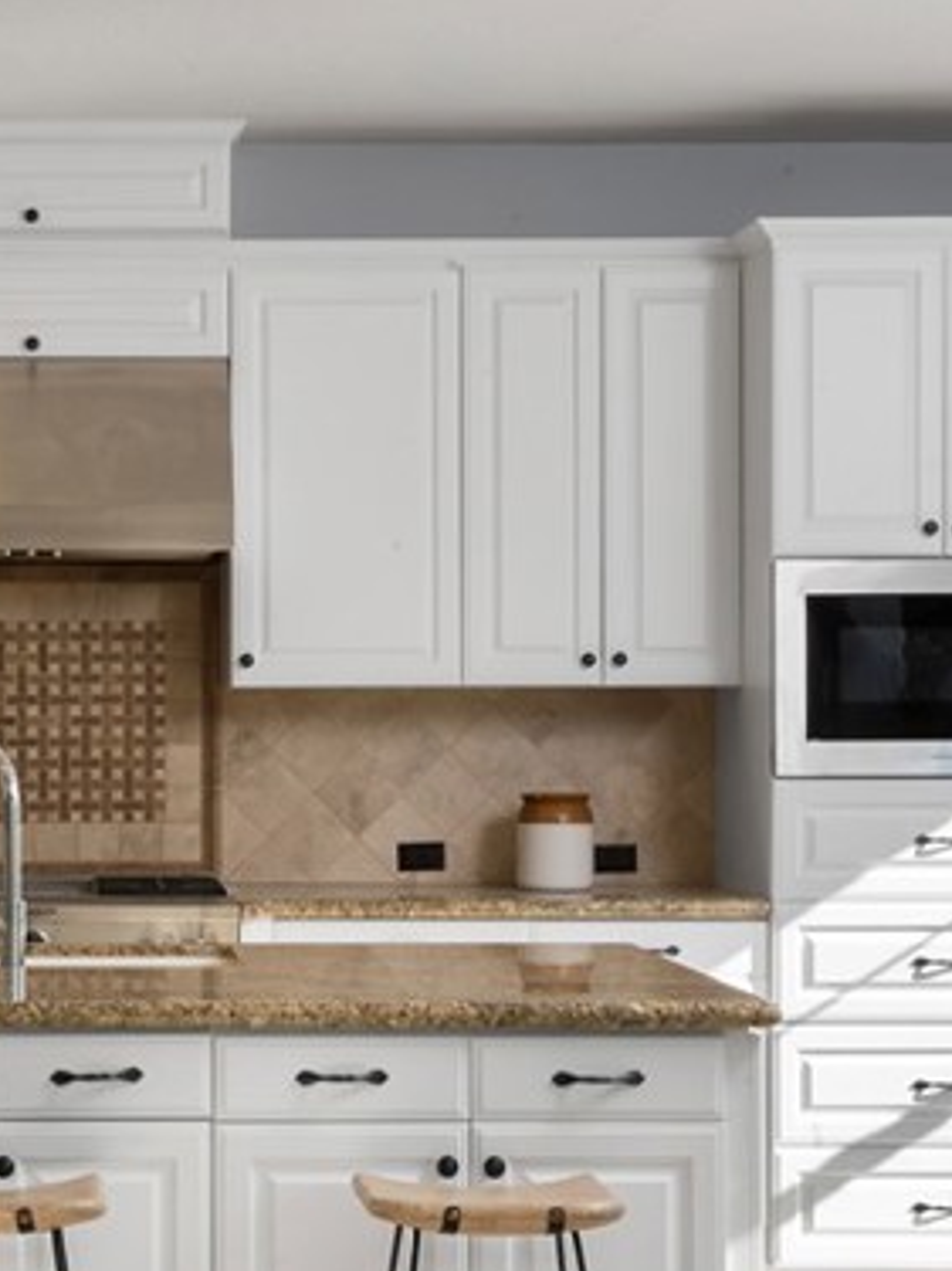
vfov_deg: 21.3
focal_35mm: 92
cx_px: 37
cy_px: 741
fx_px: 3375
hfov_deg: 15.8
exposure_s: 1/15
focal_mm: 35
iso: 640
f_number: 22
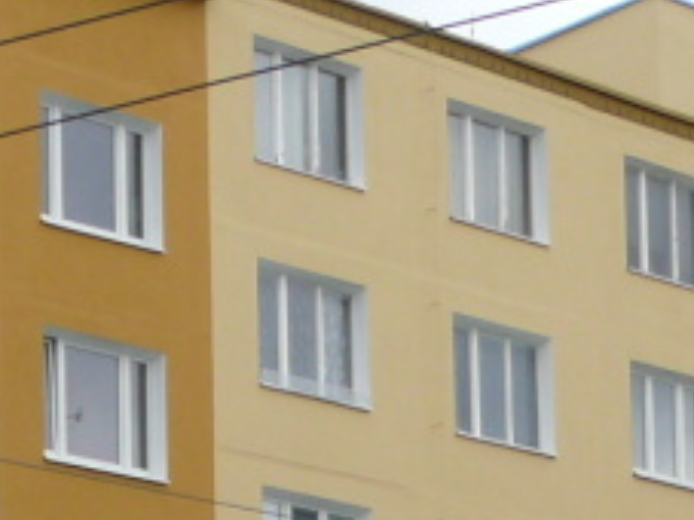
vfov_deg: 6.5
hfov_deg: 9.2
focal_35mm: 216
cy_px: 1248
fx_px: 4328
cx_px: 417
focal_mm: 8.2
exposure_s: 1/250
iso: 100
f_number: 5.6
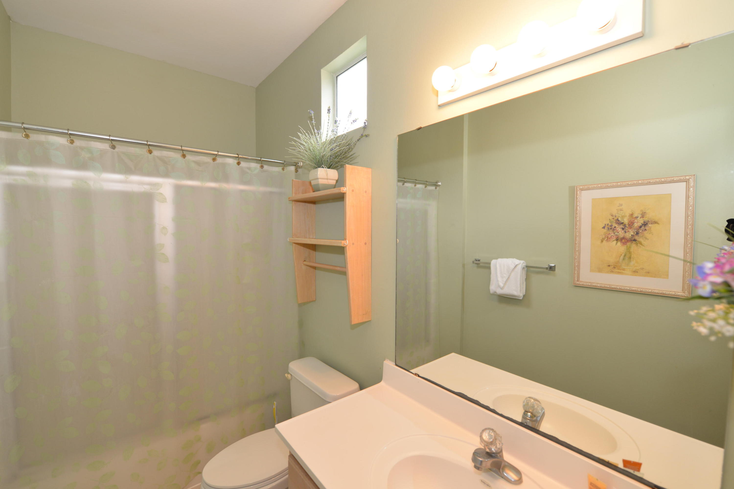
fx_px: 306
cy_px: 244
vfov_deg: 77.3
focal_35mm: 15
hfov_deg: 100.4
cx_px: 367
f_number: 4
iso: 360
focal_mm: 15
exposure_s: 1/60
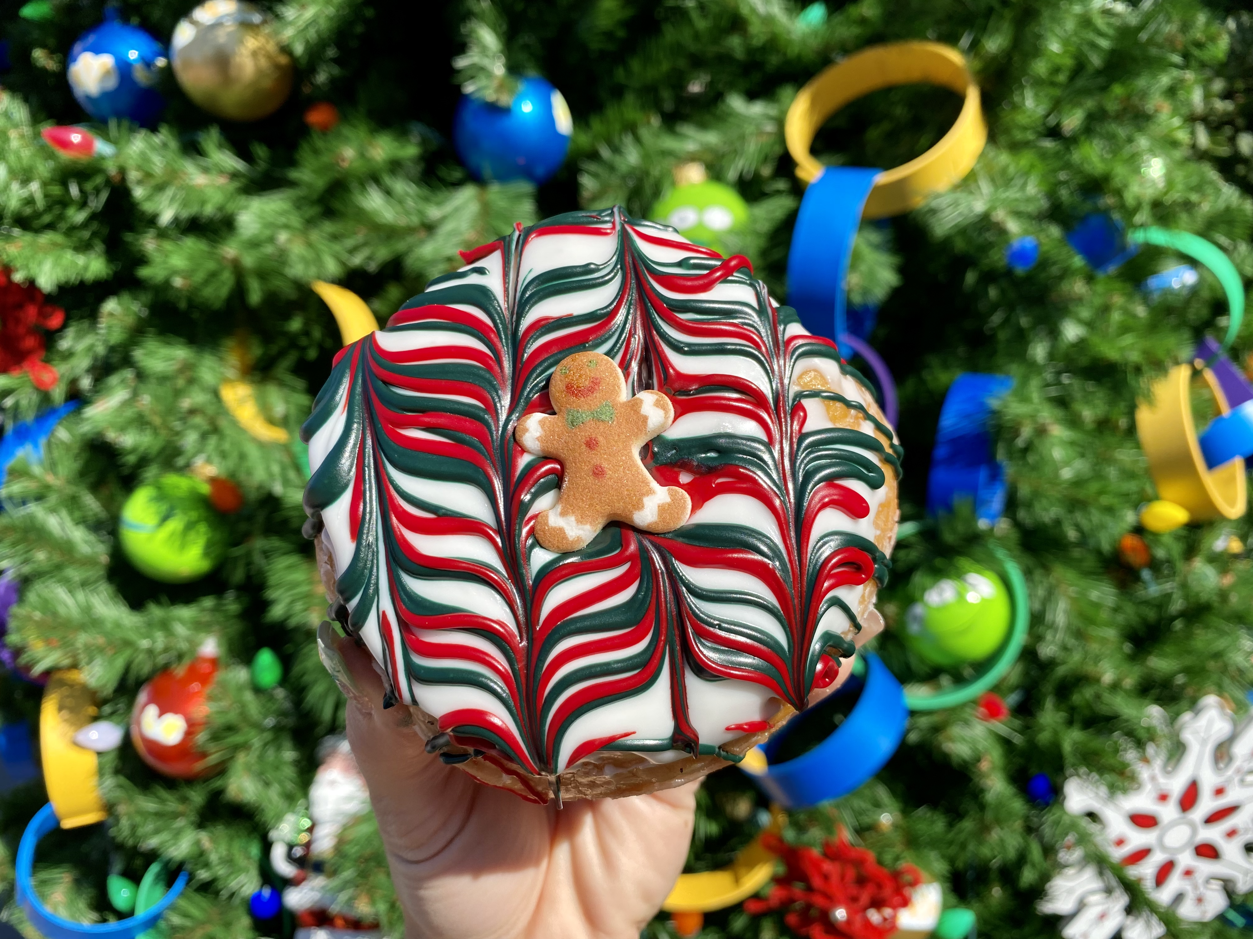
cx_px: 626
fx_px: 941
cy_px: 470
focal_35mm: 26
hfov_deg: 67.3
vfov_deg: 53.1
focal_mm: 4.25
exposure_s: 1/2141
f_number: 1.8
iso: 32
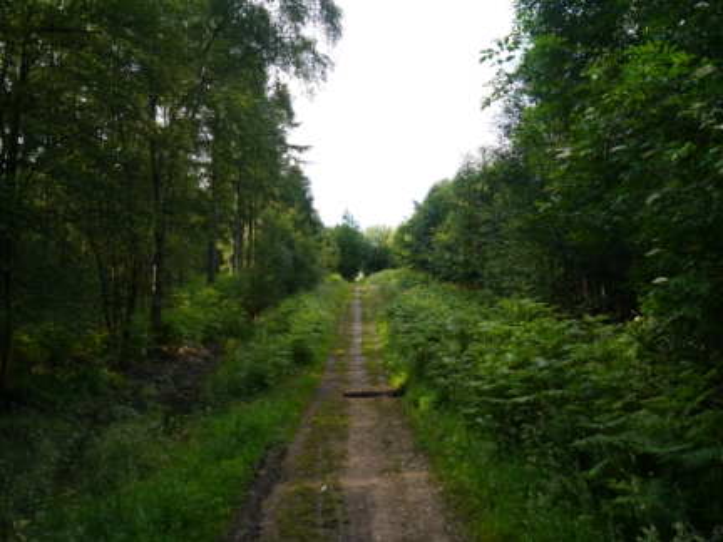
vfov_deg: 49.7
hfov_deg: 63.4
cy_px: 271
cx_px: 362
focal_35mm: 28
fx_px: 585
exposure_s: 1/160
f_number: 5
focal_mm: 14
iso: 160
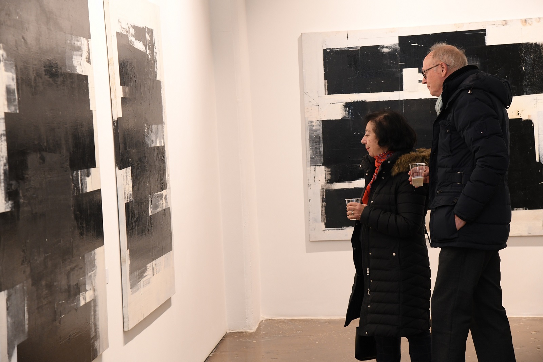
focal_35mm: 82
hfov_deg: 24.8
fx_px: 1236
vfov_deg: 16.6
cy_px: 181
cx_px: 272
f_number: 6.3
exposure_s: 1/80
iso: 2000
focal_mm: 82
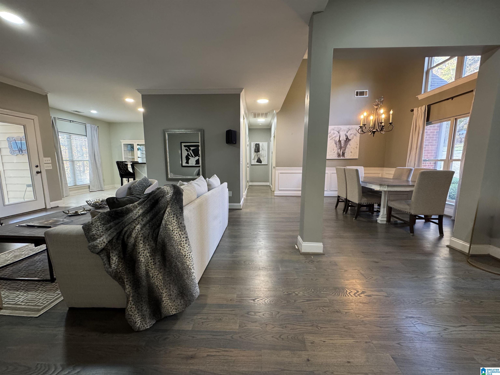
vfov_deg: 85.7
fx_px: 202
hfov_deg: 102.1
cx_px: 250
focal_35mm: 14
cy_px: 188
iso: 320
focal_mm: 2.22
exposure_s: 1/60
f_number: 2.2
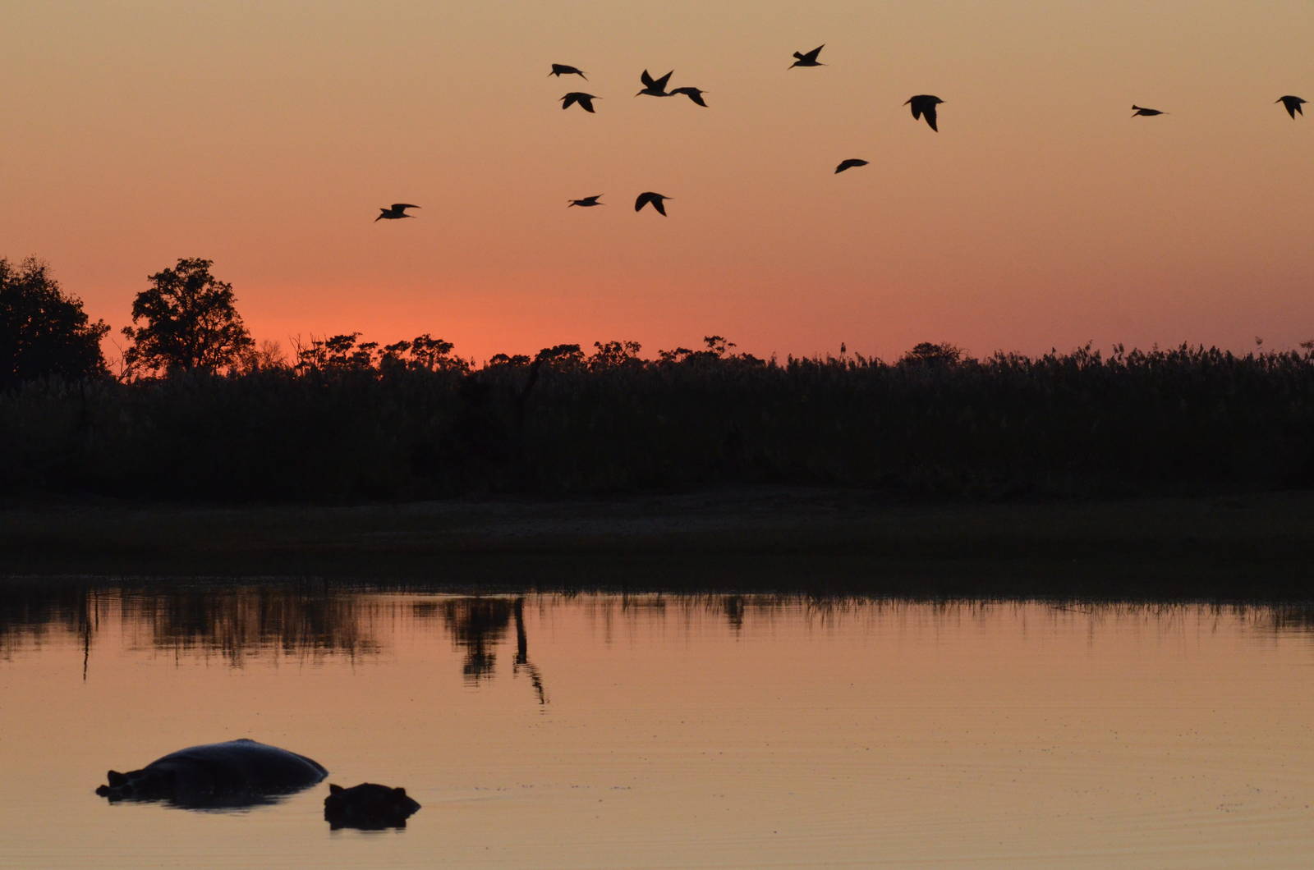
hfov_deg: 9.2
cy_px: 435
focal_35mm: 225
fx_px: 8196
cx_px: 657
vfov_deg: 6.1
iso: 2500
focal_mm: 150
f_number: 10
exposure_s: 1/1600
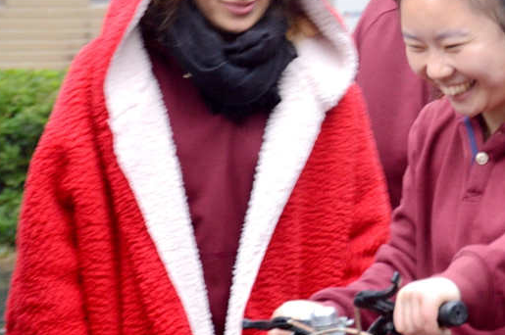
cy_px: 88
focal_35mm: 219
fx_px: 3068
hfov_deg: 9.4
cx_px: 423
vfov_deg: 6.3
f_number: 5.3
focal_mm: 80
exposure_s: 1/60
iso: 900
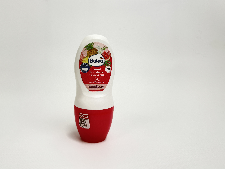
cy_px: 75
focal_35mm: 29
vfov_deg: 48.1
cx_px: 97
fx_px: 188
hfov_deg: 61.4
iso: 125
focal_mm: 6.76
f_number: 1.78
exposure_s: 1/100
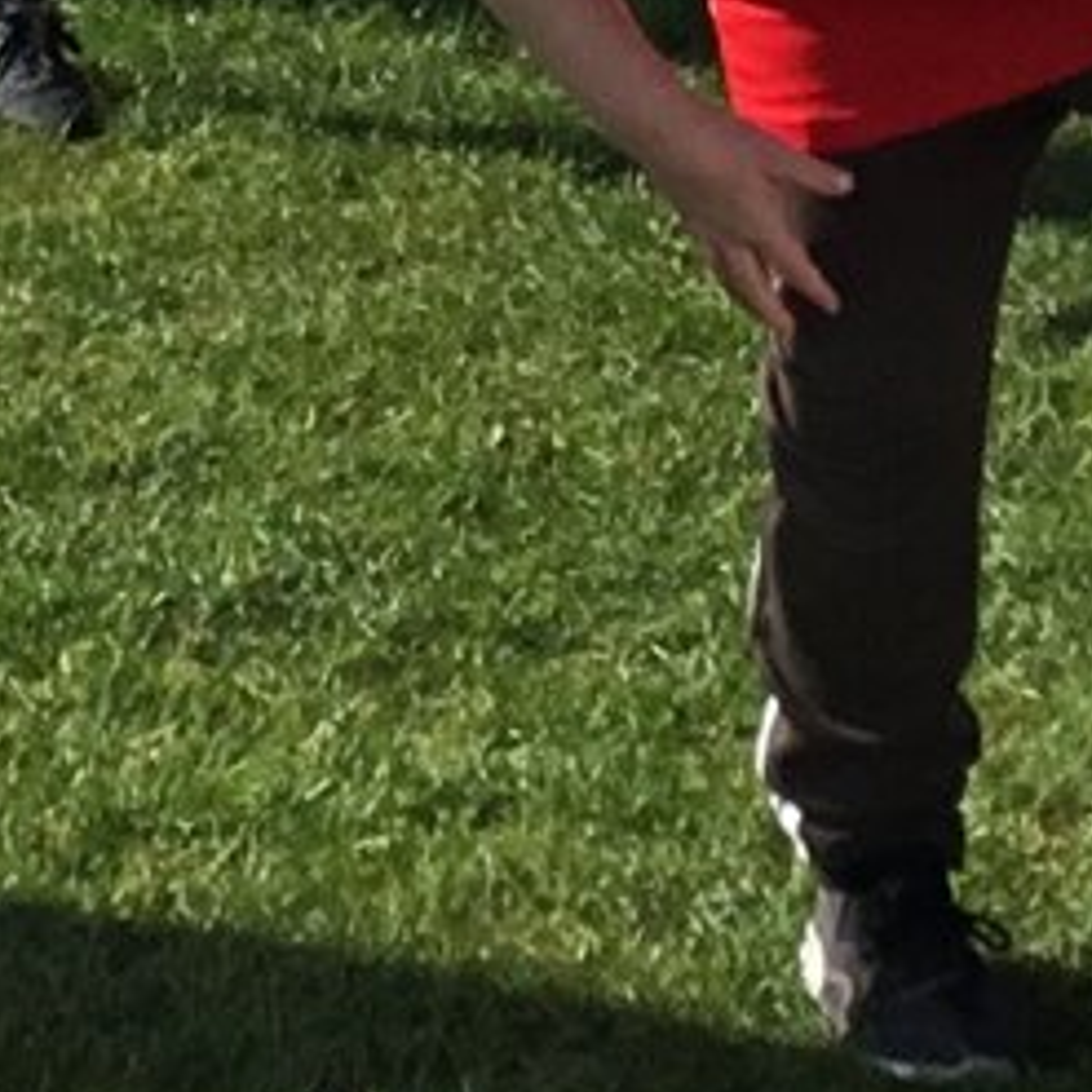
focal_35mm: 227
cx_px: -124
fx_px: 8102
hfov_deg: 7.7
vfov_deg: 7.5
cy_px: -756
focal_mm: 3.3
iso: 25
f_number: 2.4
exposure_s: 1/1381
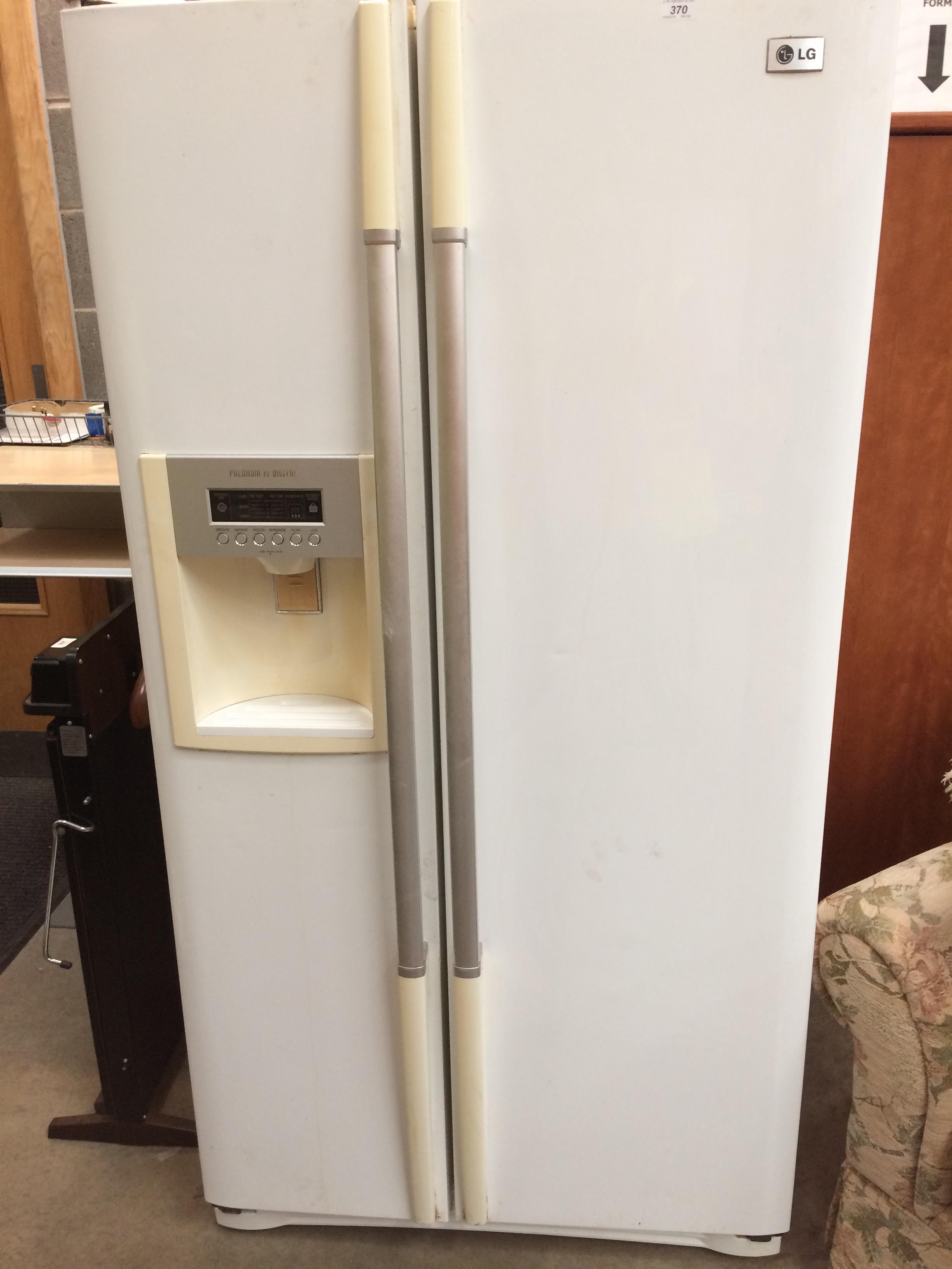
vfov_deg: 61.7
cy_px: 634
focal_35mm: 29
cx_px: 476
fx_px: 1063
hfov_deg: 48.2
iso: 160
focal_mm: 4.15
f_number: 2.2
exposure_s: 1/33
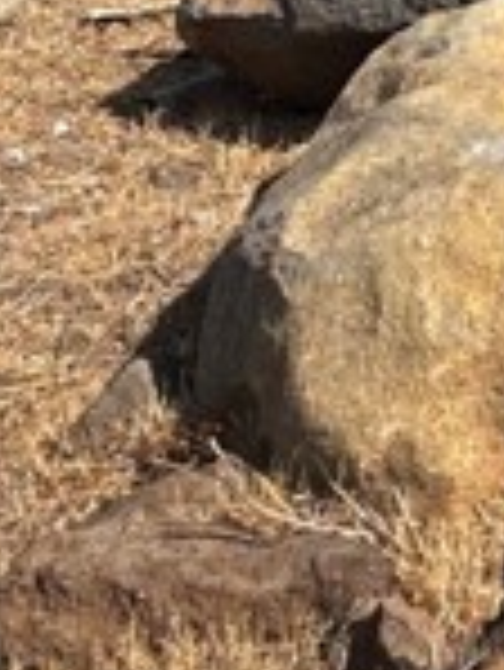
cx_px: 644
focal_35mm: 60
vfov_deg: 26.9
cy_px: -207
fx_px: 1163
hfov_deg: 22.1
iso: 50
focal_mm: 2.22
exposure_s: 1/2024
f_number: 2.2
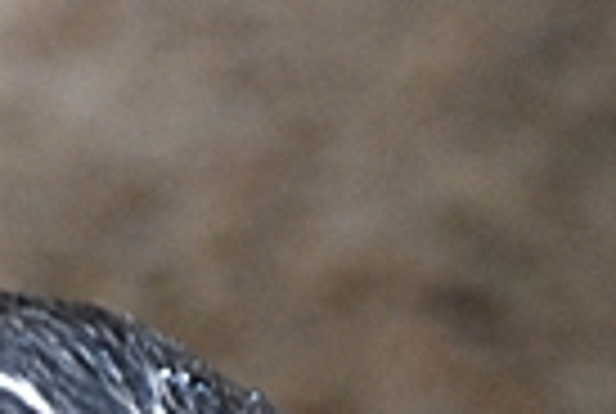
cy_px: 1109
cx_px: -9
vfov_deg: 1.4
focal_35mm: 951
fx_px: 16303
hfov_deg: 2.2
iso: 1600
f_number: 5.3
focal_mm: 85
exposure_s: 1/125
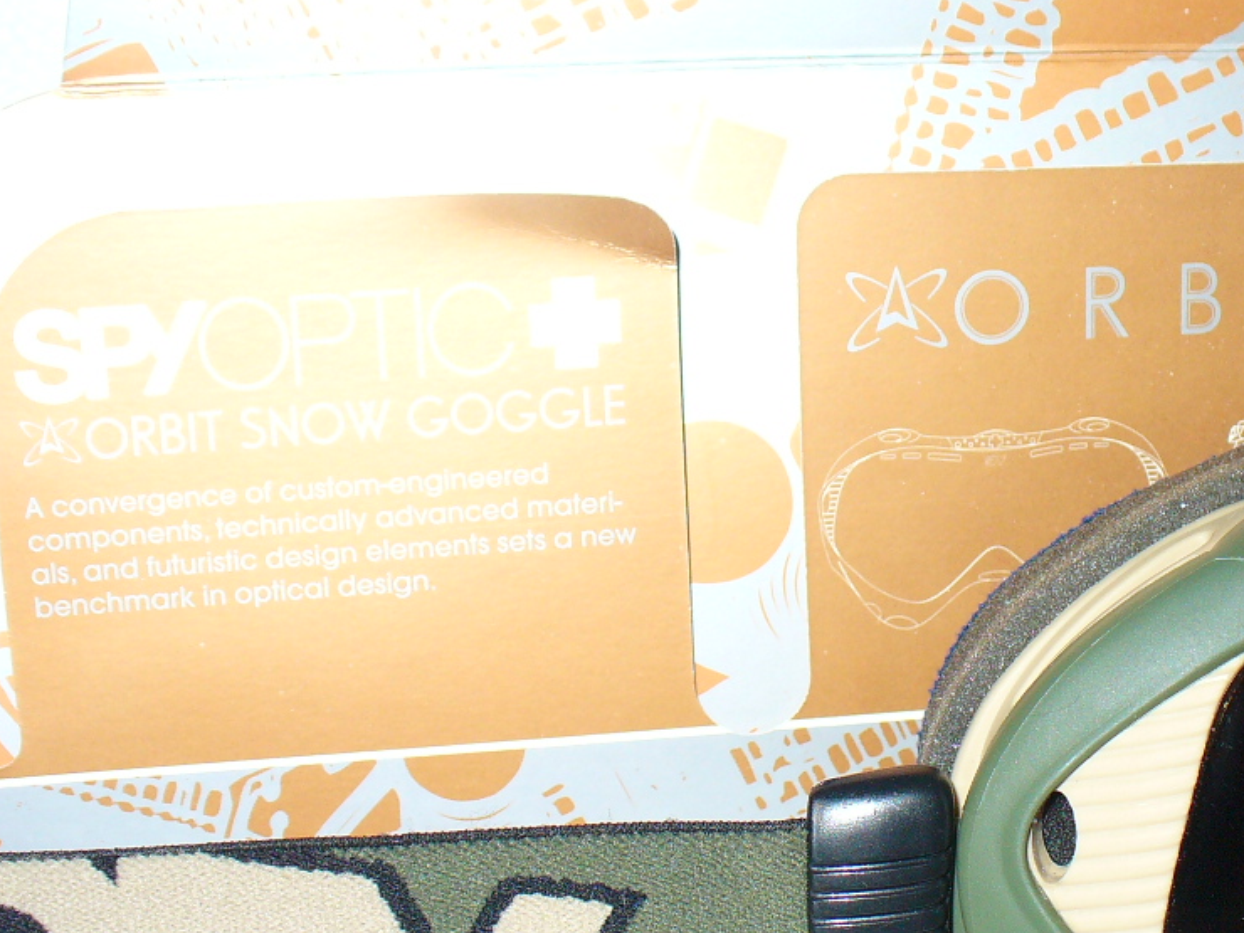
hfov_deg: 30.0
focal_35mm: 64
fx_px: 2300
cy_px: 556
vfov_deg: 22.9
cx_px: 861
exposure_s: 1/60
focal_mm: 6.1
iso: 100
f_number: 2.8
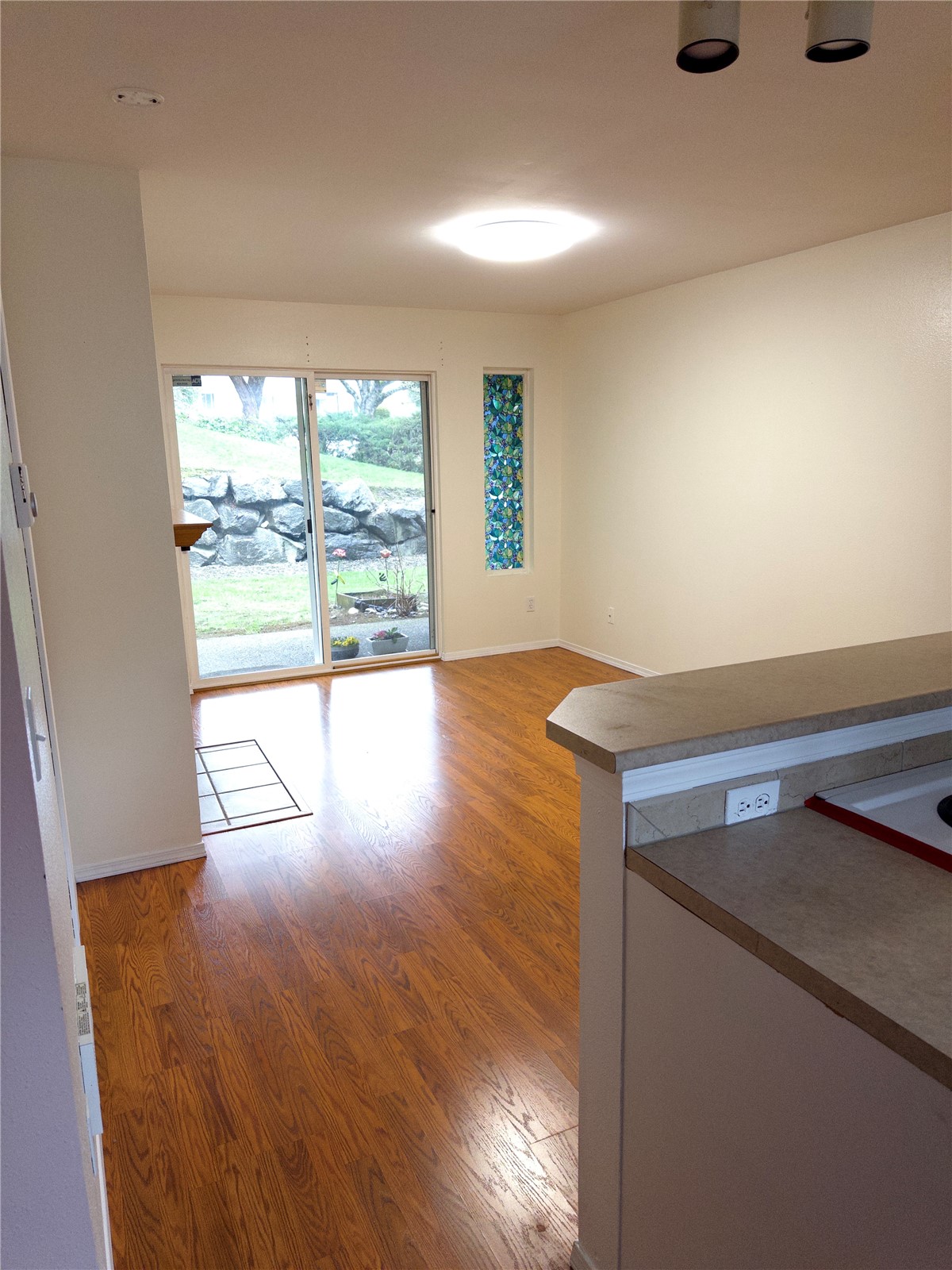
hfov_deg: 56.8
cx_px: 476
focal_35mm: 24
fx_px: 880
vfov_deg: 71.6
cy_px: 635
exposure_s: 1/120
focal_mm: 6.86
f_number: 1.78
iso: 200
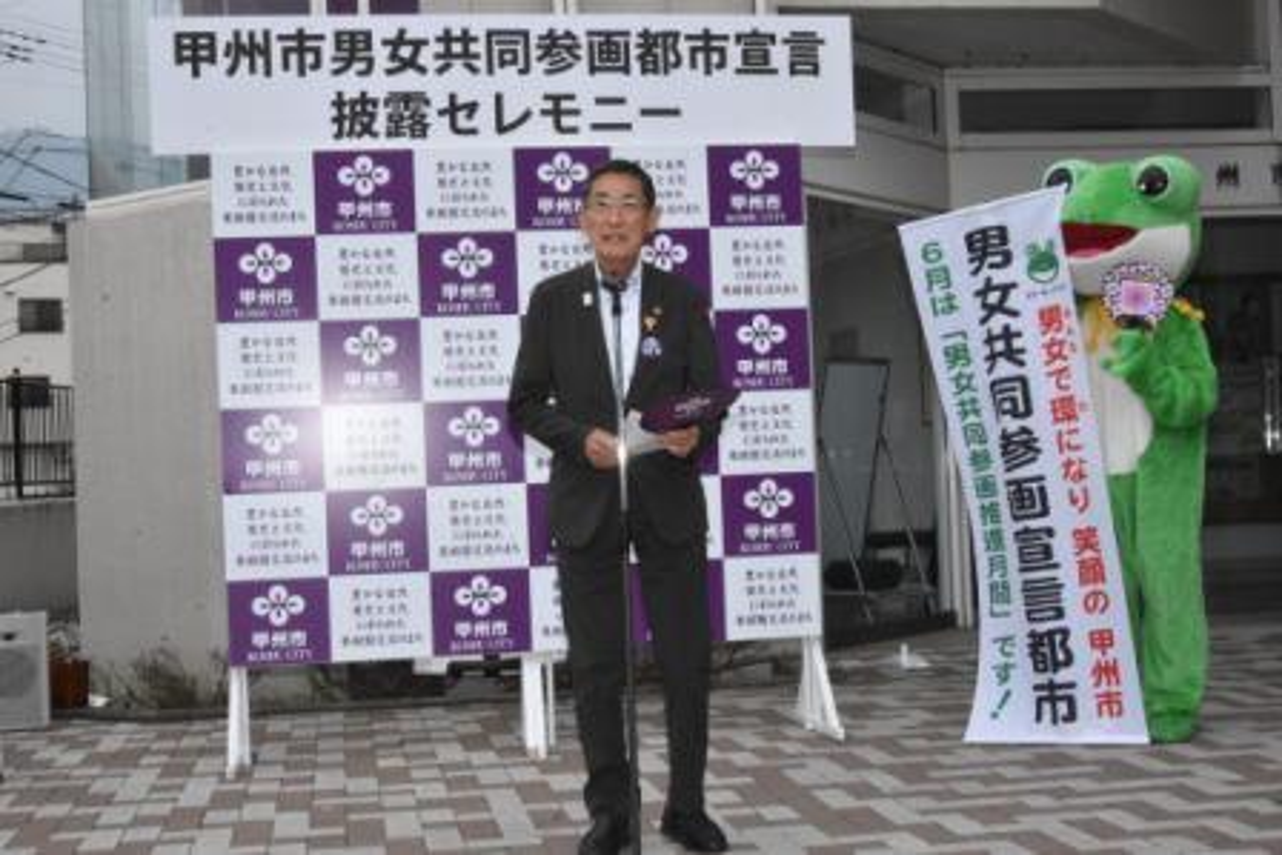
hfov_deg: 35.0
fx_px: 2030
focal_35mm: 57
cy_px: 428
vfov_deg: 23.8
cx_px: 641
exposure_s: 1/250
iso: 2000
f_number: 29
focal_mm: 38
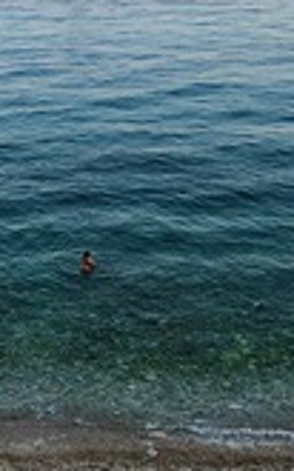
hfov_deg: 17.4
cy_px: 128
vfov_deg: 28.3
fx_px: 924
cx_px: -40
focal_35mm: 72
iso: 20
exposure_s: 1/750
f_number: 1.8
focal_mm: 3.99
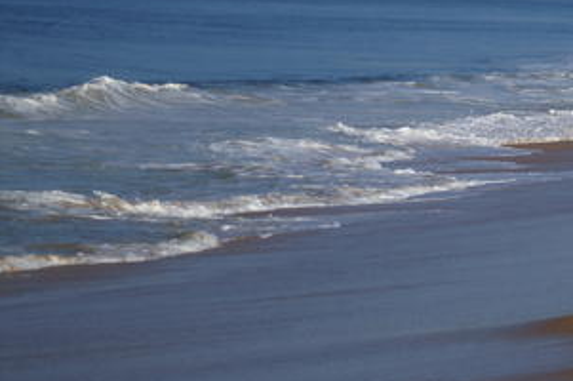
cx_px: 607
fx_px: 5072
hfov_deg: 6.4
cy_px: 170
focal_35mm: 319
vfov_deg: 4.3
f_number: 4.5
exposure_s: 1/4000
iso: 200
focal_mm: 100
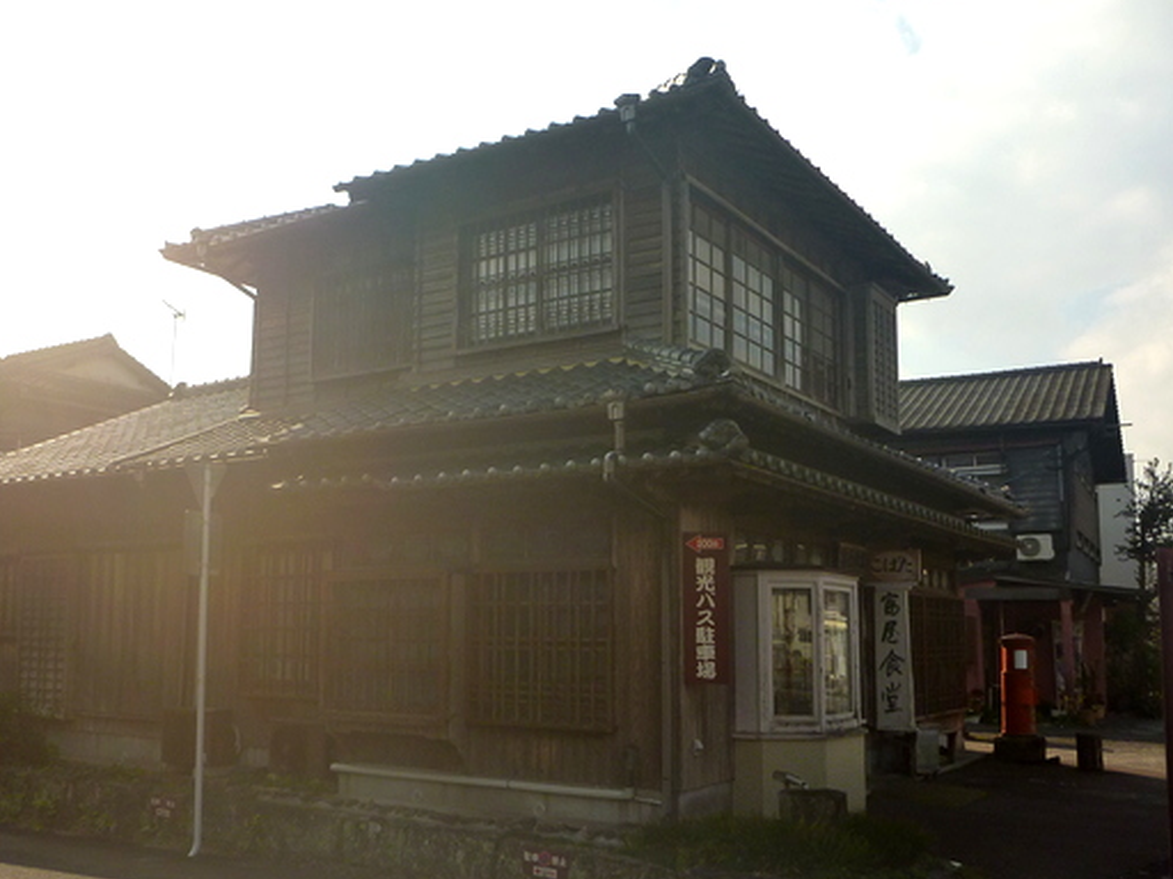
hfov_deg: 52.5
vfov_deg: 40.6
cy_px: 499
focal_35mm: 35
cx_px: 525
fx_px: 1186
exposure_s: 1/125
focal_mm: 4.9
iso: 125
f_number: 10
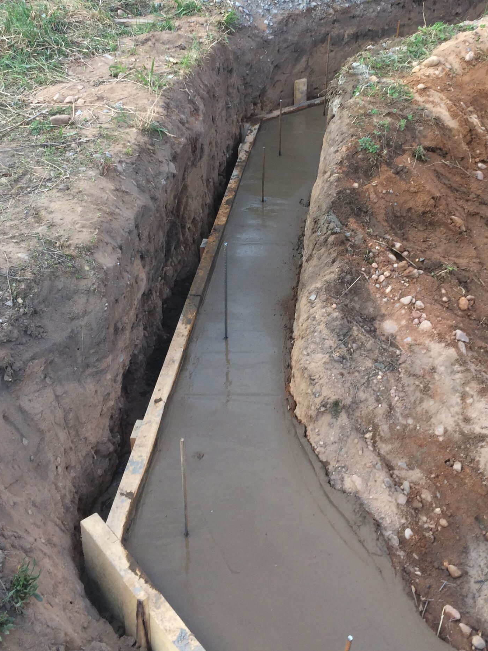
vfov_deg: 46.6
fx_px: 752
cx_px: 271
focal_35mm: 40
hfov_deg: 35.9
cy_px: 268
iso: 50
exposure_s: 1/100
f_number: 2.2
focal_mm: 4.15
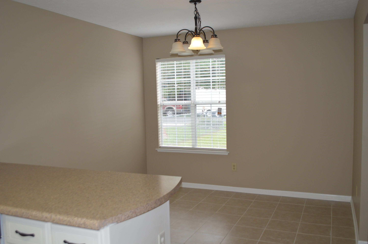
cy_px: 122
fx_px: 337
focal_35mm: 33
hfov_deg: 57.3
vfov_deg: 39.9
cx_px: 184
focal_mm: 22
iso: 400
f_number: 4
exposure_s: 1/100
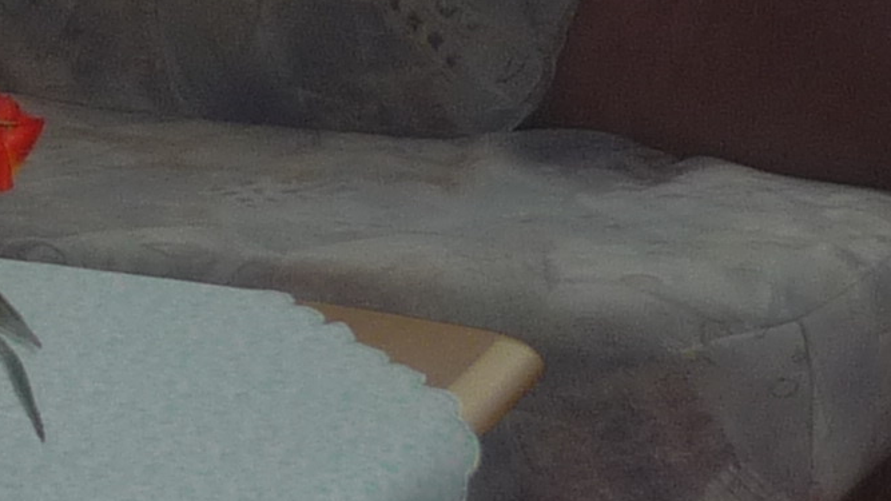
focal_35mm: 176
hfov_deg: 11.5
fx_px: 4158
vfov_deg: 6.9
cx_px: -584
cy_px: -71
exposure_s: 1/30
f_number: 2.8
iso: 100
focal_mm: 5.5
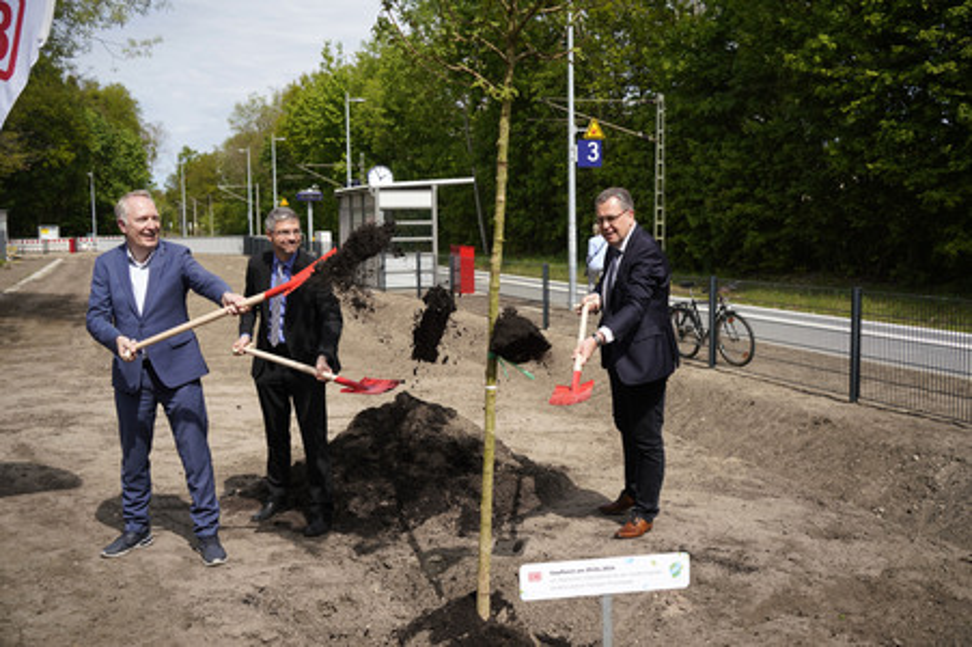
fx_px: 1025
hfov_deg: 50.7
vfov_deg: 35.0
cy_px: 324
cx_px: 486
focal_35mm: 38
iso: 160
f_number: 4.5
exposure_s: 1/1250
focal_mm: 38
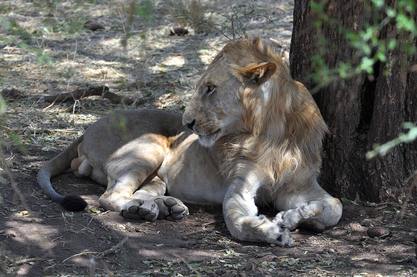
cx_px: 208
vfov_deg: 6.1
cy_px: 138
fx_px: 2603
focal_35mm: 225
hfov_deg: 9.2
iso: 400
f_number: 5
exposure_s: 1/1000
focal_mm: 150
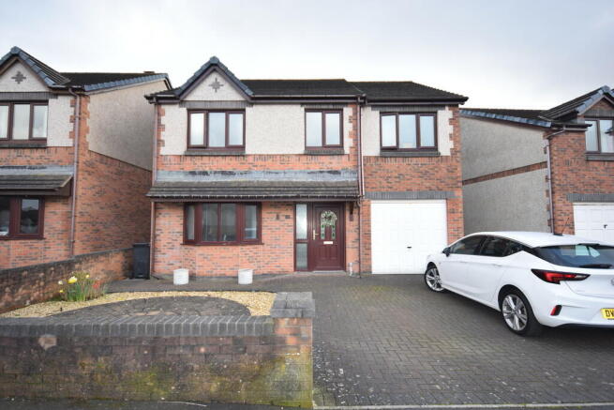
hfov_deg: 90.0
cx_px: 307
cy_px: 205
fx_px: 307
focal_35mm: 18
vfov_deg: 67.4
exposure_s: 1/125
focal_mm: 12
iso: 180
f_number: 5.6
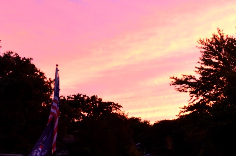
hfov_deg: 24.0
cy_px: 43
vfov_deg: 16.7
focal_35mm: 81
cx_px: 236
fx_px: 530
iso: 800
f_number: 3.5
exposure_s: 1/50
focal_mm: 18
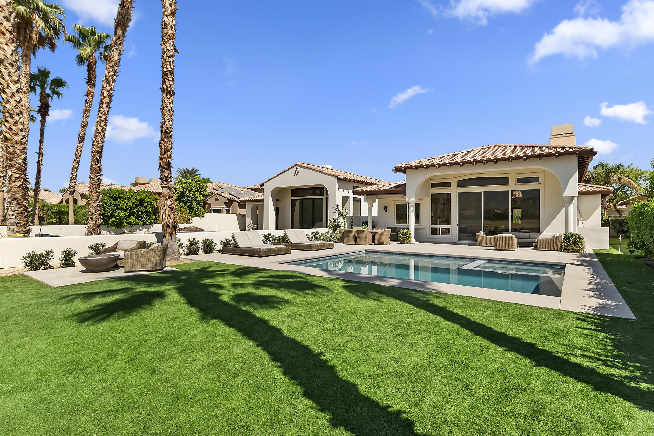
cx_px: 327
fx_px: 309
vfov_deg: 70.4
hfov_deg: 93.3
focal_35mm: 17
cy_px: 218
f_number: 8
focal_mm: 11.5
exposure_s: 1/200
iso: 100
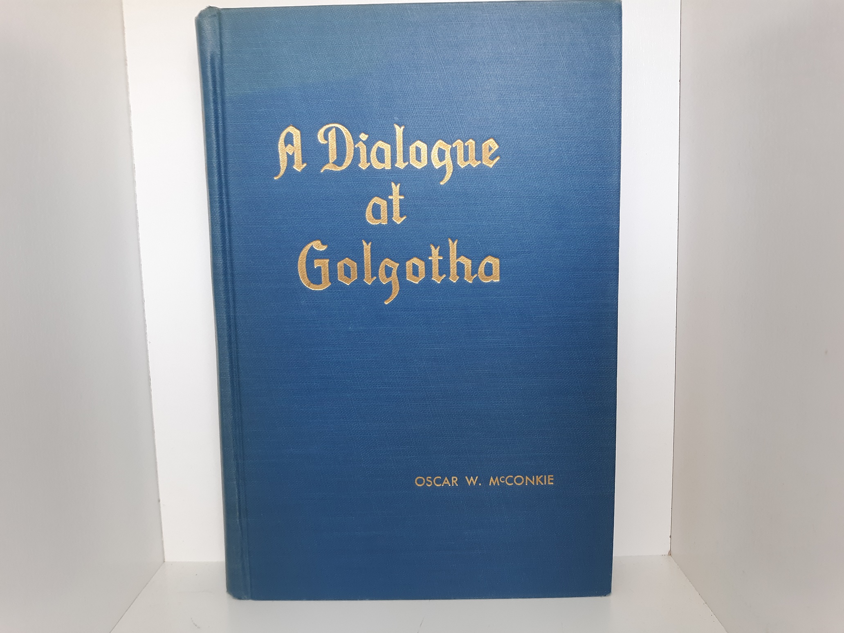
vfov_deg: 49.7
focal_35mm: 28
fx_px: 683
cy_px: 316
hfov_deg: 63.4
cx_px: 422
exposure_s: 1/50
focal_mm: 3.7
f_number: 1.7
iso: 80
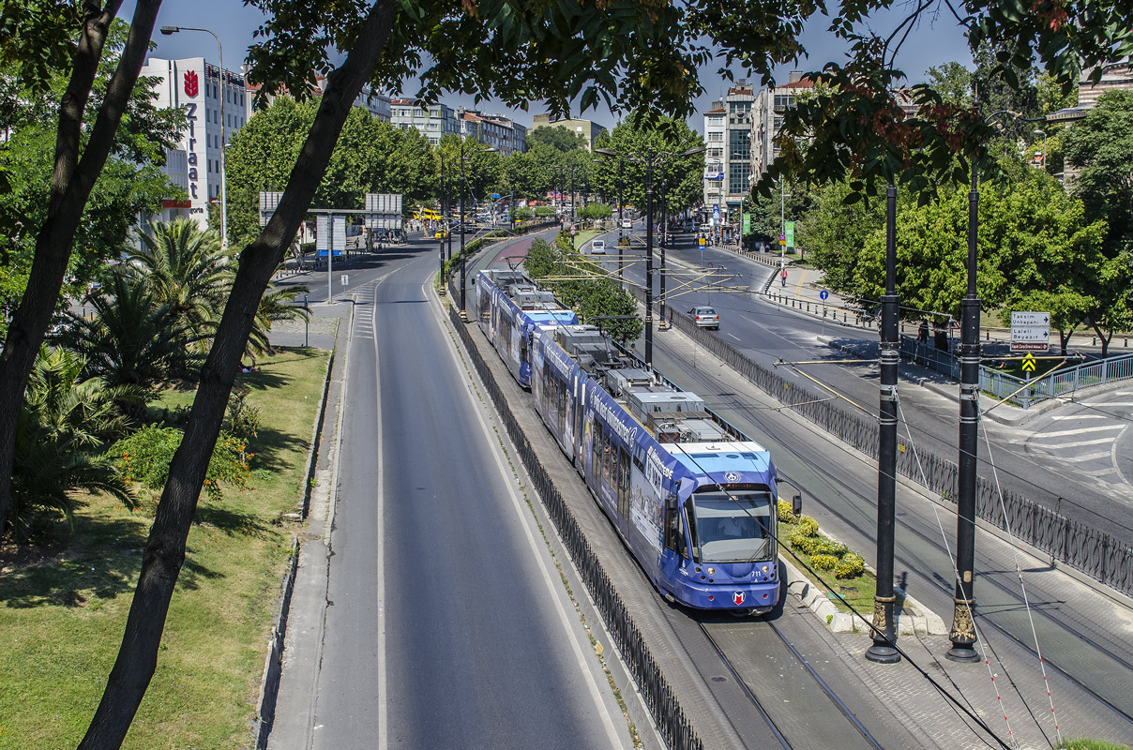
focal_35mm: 44
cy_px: 375
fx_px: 1366
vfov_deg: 30.7
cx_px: 566
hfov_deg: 45.0
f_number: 8
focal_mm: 29
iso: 200
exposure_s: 1/500
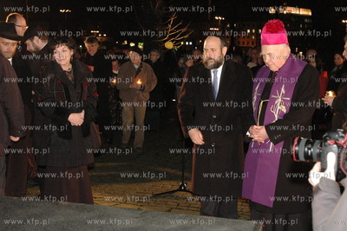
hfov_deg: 37.9
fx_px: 506
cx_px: 174
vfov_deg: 25.7
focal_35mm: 52
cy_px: 116
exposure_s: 1/40
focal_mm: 35
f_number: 4.5
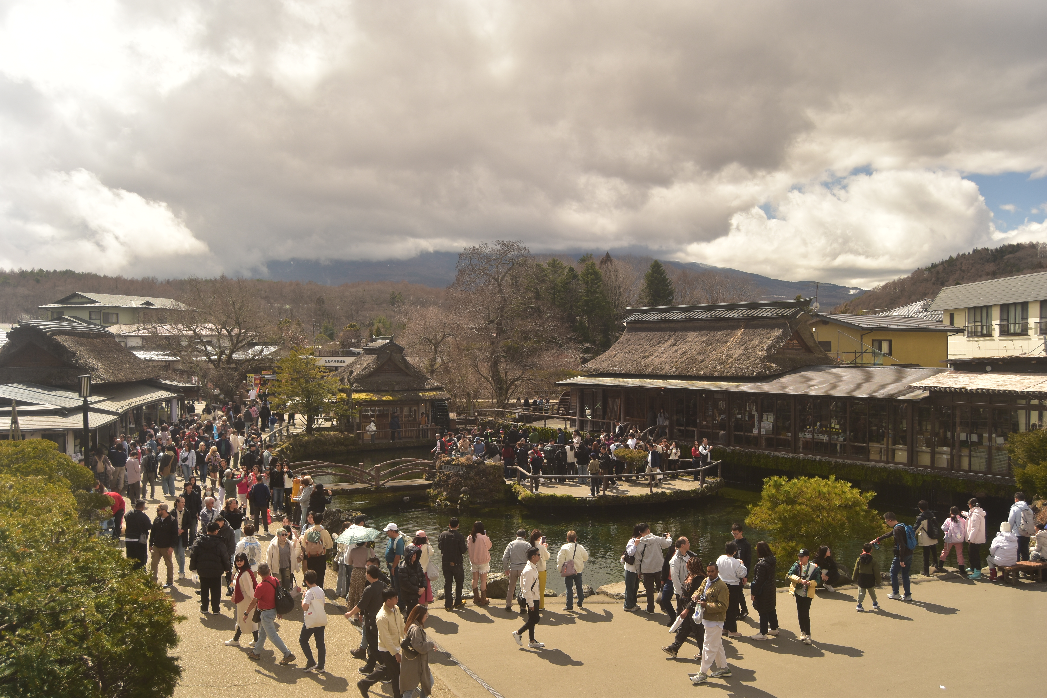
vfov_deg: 16.6
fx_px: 2399
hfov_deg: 24.6
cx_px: 524
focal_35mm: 82
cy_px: 349
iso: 110
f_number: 8
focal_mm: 55
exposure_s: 1/200
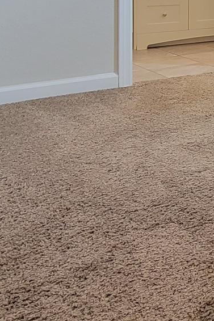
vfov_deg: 34.7
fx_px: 455
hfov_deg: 19.7
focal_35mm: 51
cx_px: 383
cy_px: -12
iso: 200
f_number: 2.2
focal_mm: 2.2
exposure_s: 1/60
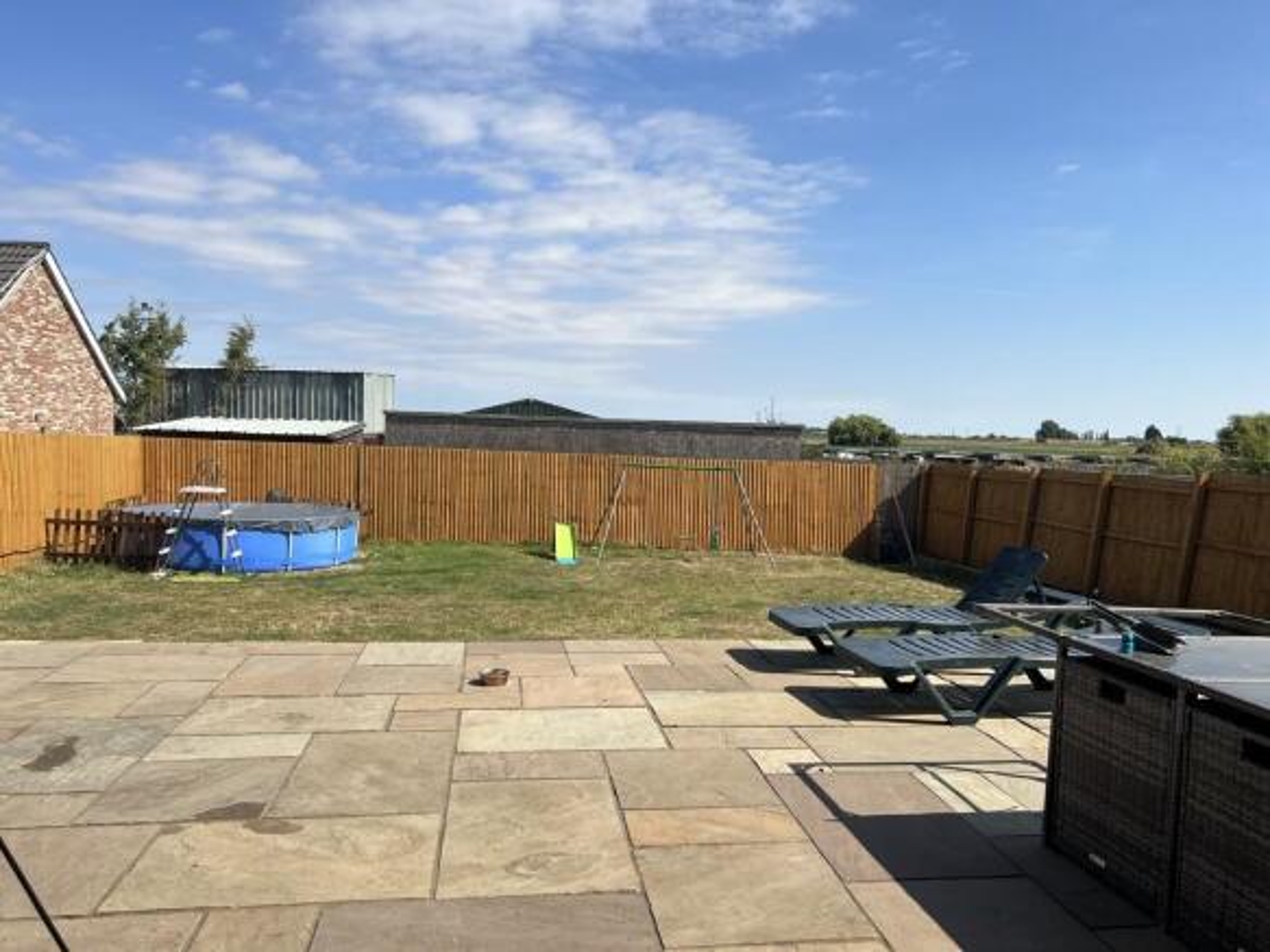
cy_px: 476
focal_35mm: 26
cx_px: 635
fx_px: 954
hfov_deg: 67.3
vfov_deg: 53.0
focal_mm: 5.7
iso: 50
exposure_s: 1/5319
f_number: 1.5
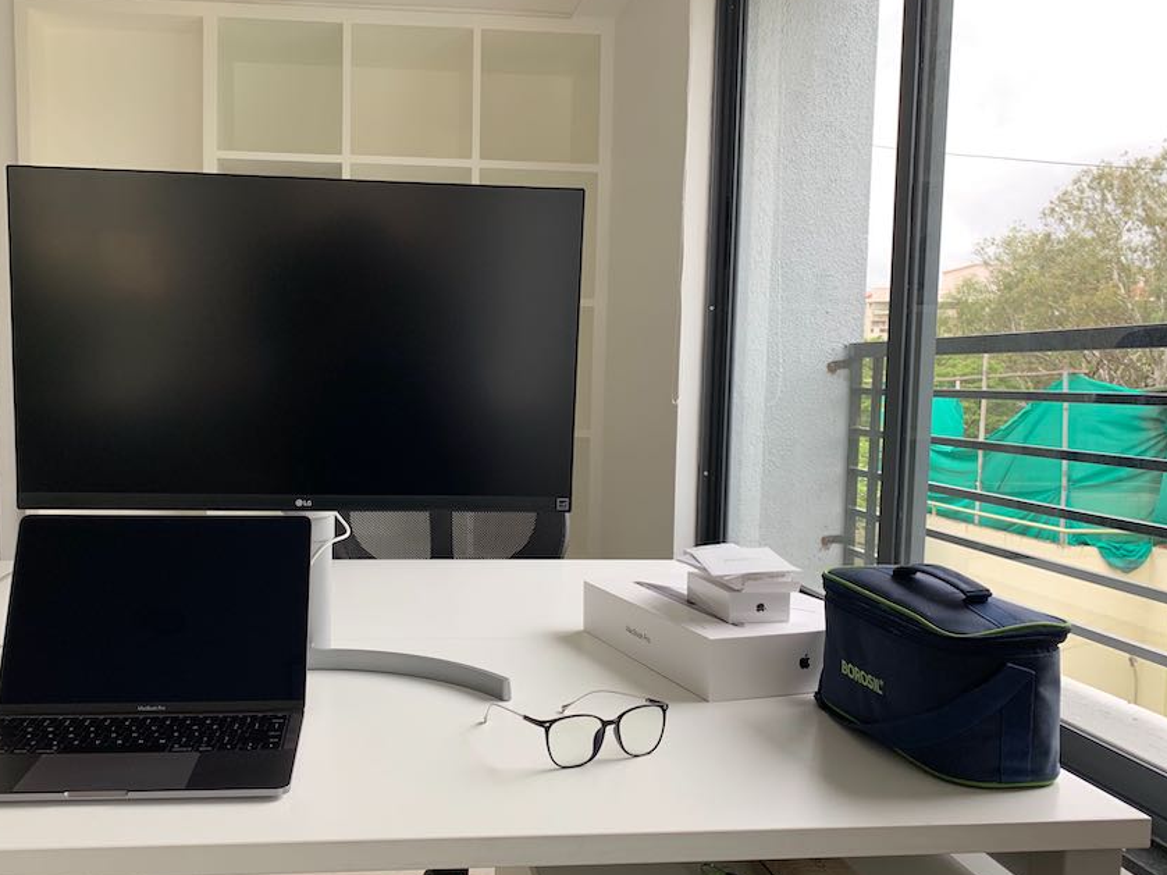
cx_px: 476
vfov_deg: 45.4
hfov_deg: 58.0
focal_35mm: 31
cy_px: 480
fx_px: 1045
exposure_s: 1/121
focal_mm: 4.25
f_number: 1.8
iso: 64
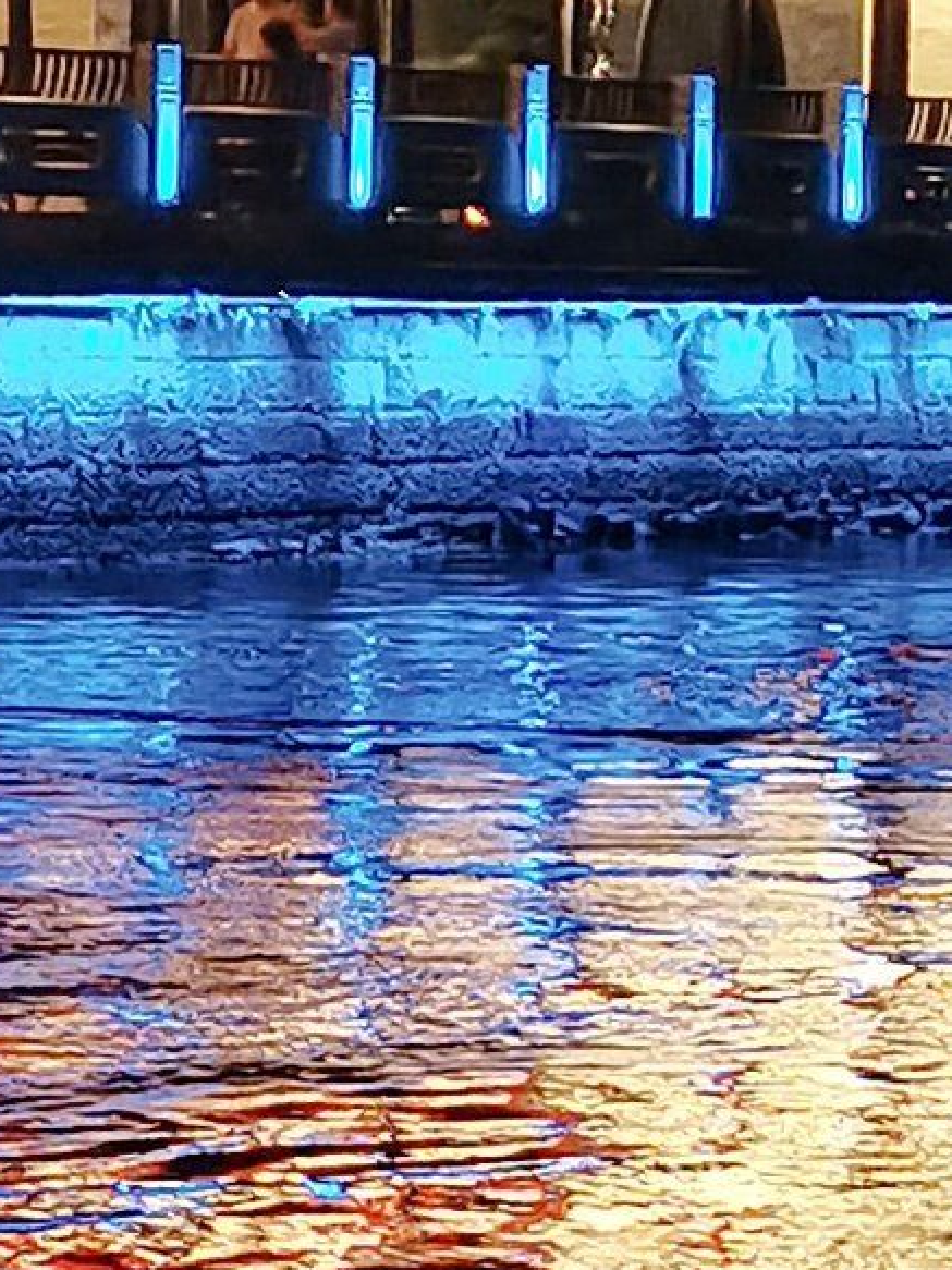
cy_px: 726
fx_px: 8254
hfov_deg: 6.5
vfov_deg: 8.8
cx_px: -658
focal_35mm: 225
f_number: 1.8
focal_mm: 5.58
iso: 400
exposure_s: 1/33.3
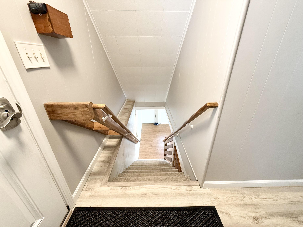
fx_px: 123
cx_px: 152
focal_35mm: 14
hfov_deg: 102.1
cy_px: 114
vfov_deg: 85.7
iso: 200
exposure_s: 1/60
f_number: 2.2
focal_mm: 2.22
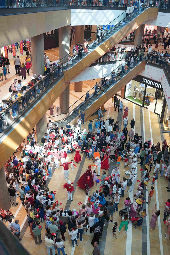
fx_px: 255
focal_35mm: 36
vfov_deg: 53.1
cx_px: 85
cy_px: 127
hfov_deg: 36.9
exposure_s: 1/200
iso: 800
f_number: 2.8
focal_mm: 35
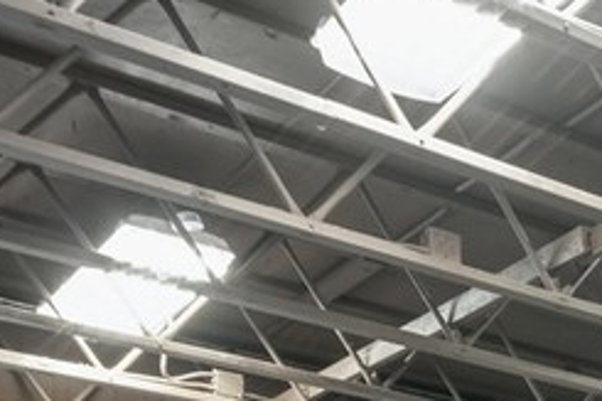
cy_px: 800
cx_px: 1049
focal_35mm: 86
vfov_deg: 13.6
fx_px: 1437
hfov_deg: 18.8
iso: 100
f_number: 10
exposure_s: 1/8
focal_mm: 13
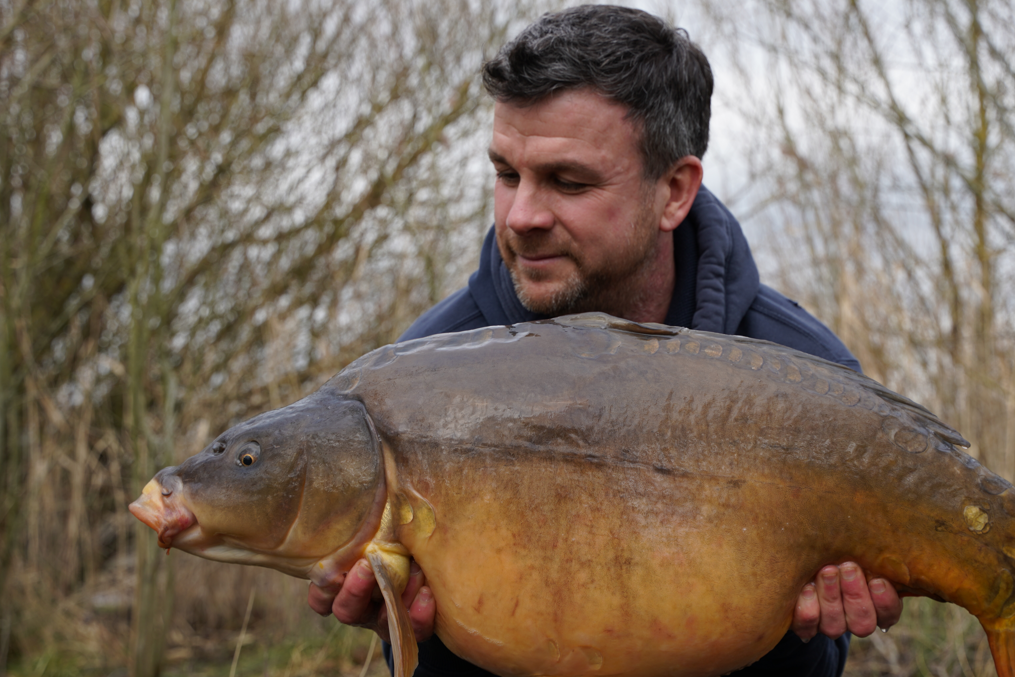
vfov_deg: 19.7
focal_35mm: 69
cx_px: 634
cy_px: 407
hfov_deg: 29.1
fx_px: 1946
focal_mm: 53
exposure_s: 1/100
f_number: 6.3
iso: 100
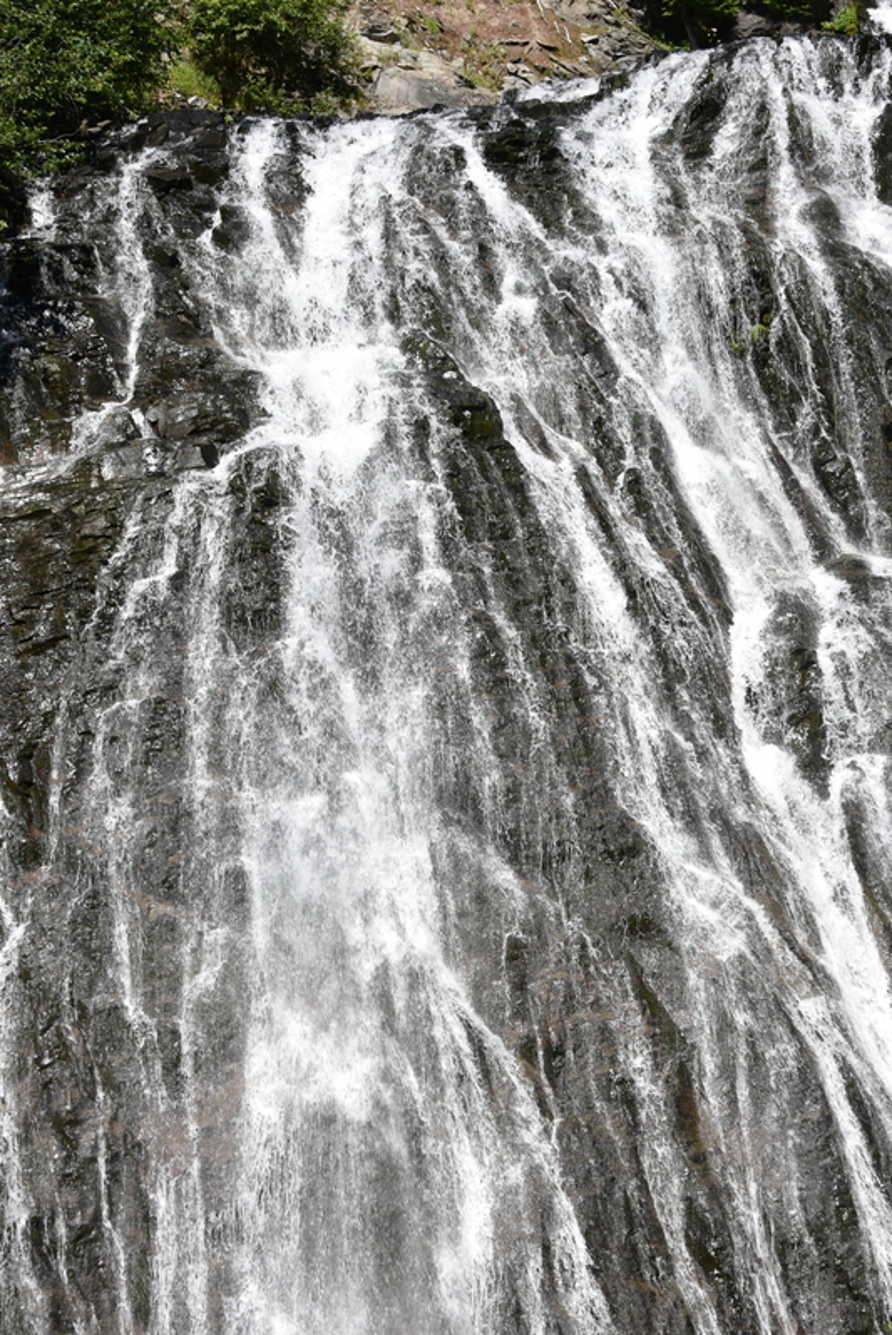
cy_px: 728
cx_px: 534
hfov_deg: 14.7
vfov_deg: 21.9
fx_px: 3452
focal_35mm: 93
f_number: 8
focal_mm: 58
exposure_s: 1/250
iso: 100
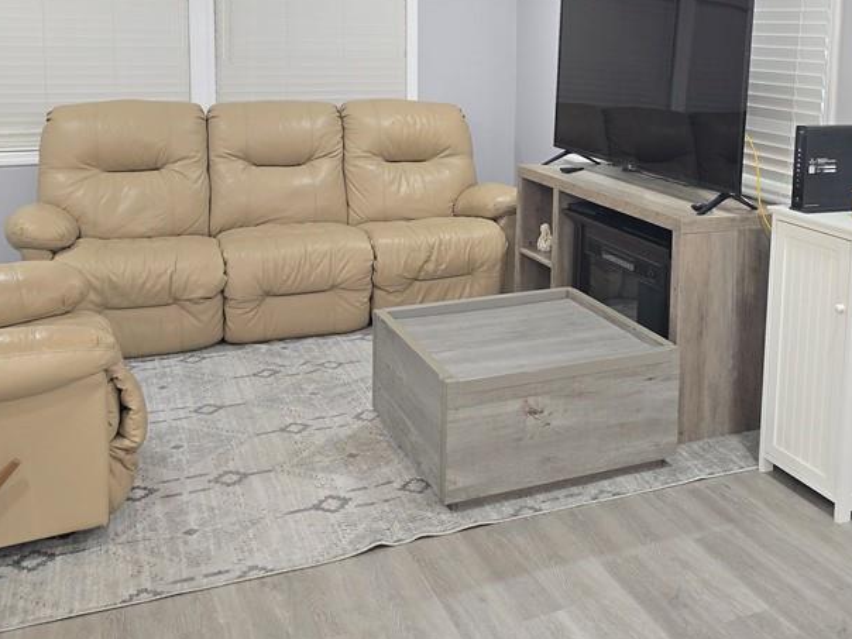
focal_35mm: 39
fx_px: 960
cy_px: 126
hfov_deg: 47.0
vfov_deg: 35.6
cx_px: 573
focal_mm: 6.3
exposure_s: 1/24
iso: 100
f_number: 1.7
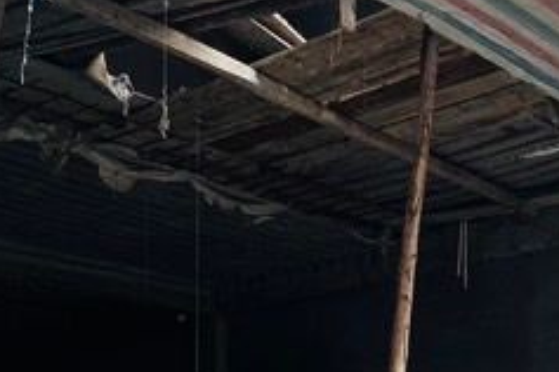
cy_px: 386
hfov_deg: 29.8
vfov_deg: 20.7
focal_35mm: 63
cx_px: 552
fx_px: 978
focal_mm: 2.22
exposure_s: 1/99
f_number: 2.2
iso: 50
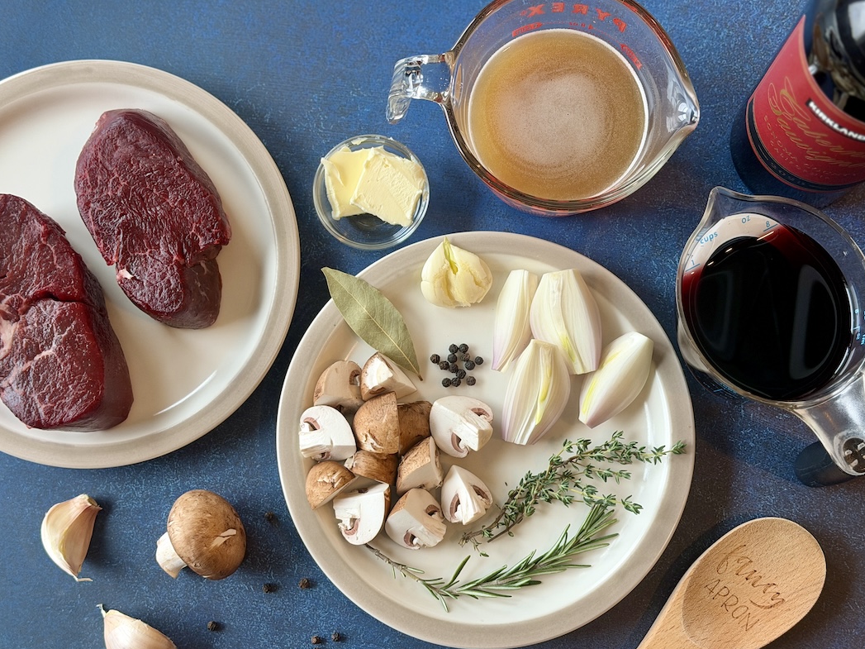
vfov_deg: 26.5
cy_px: 371
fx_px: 1374
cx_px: 430
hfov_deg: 34.9
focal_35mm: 55
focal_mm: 6.76
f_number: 1.78
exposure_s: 1/60
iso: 50
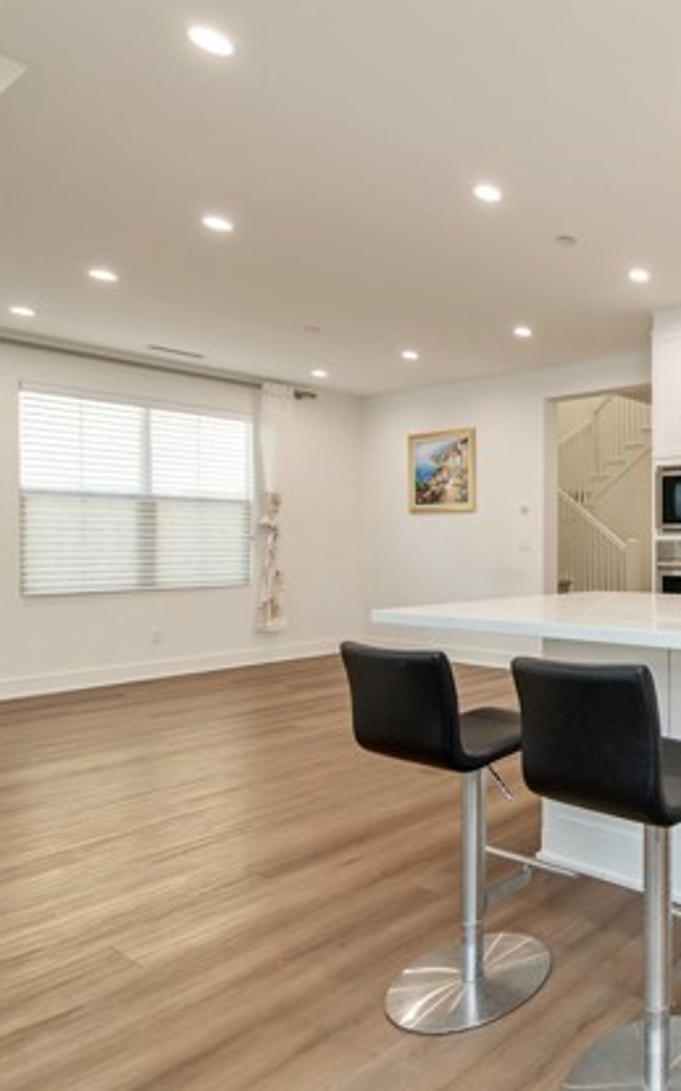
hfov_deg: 41.2
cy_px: 542
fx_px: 654
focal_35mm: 22
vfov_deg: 79.7
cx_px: 784
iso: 450
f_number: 4
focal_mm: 14
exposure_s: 1/60
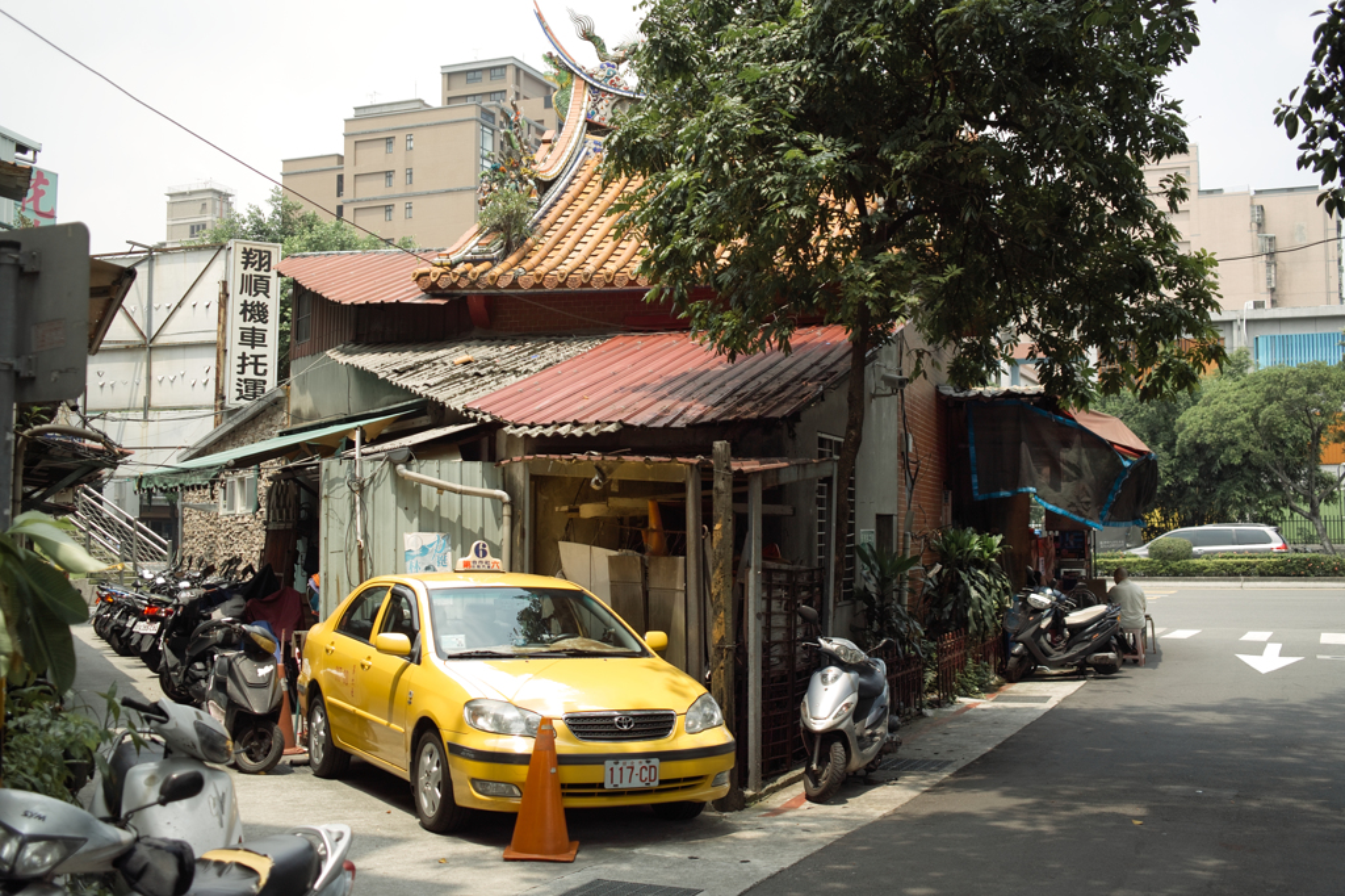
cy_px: 448
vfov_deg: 32.6
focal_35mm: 41
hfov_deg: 47.4
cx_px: 672
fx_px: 1531
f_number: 2.8
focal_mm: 24.2
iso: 100
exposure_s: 1/640
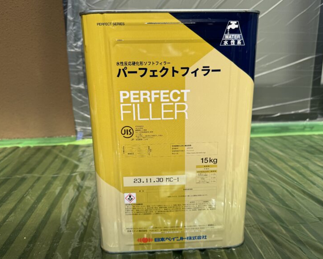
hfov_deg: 66.0
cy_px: 127
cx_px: 167
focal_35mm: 26
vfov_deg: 54.9
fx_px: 249
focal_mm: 6.86
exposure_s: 1/2331
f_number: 1.78
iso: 80
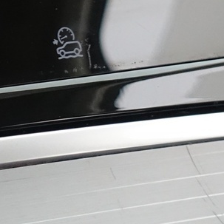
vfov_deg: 14.3
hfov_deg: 13.7
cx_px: -217
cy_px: -169
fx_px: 798
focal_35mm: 109
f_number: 2.5
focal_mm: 8.8
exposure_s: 1/30
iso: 1000
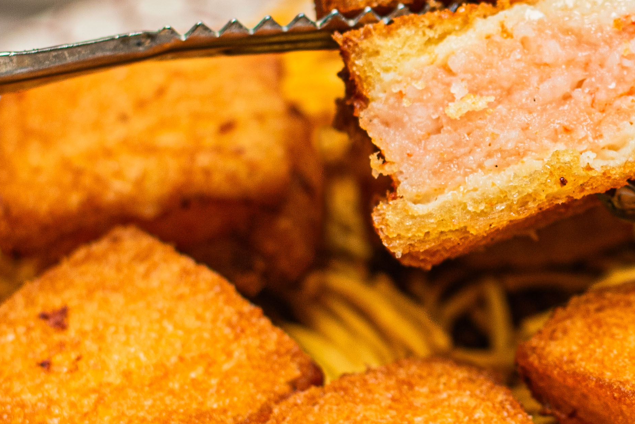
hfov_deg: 12.7
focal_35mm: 161
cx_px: 542
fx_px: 2841
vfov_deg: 8.5
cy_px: 95
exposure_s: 1/100
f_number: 2.2
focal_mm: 50
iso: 200
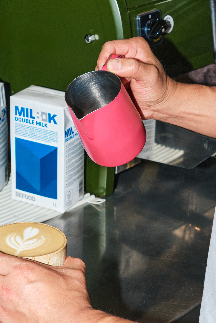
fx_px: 891
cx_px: 86
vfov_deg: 20.6
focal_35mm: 99
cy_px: 146
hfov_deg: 13.8
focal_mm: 44.7
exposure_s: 1/125
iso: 250
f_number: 7.1
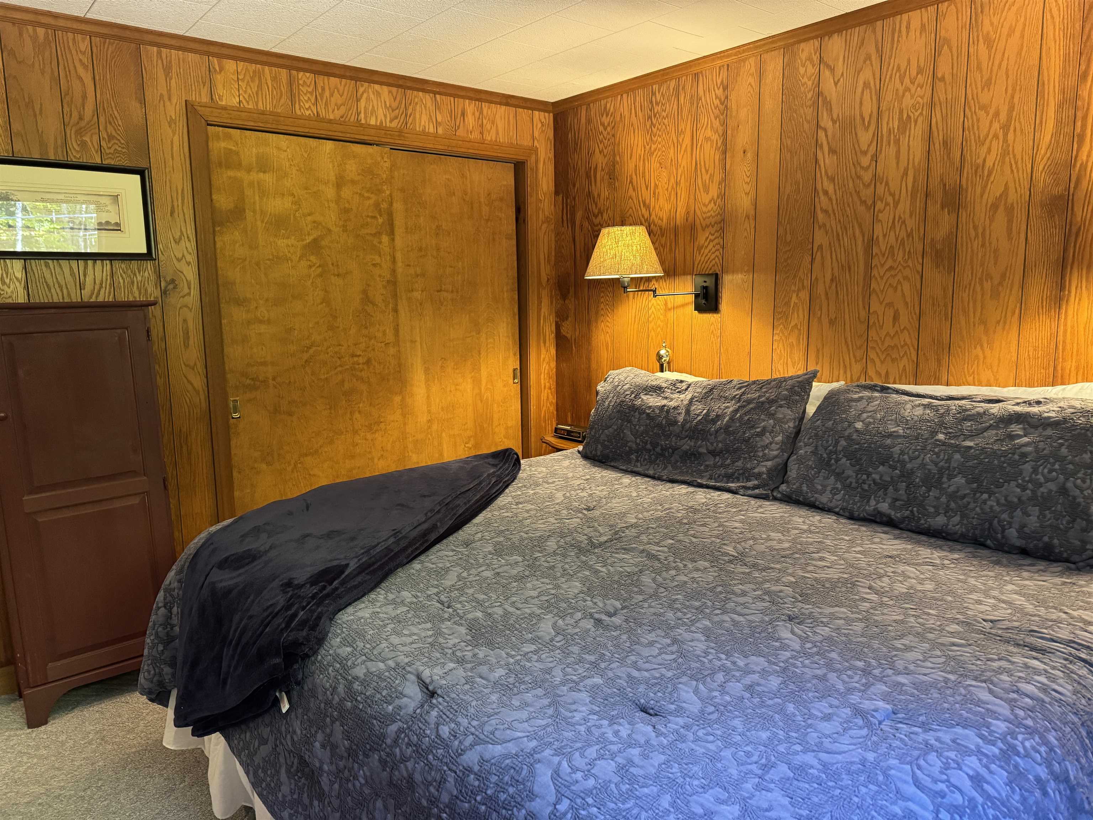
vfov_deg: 56.8
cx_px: 546
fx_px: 758
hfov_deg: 71.6
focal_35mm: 24
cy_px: 410
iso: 640
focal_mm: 6.76
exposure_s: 1/40
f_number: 1.78
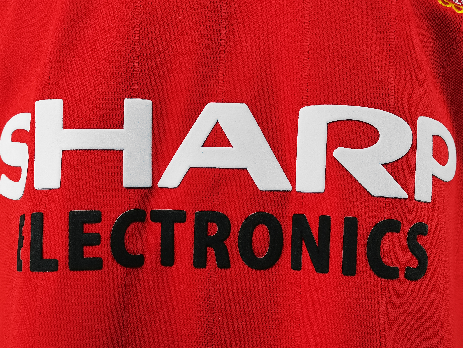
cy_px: 174
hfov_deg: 45.8
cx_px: 232
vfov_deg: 35.1
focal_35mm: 41
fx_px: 548
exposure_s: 1/50
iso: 160
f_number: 1.8
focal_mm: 5.58
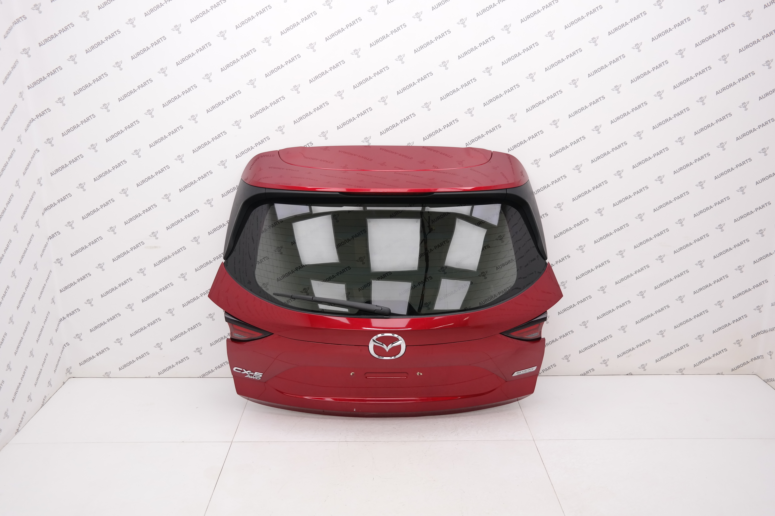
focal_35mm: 33
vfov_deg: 40.0
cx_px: 388
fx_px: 710
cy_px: 258
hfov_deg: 57.2
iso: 200
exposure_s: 1/80
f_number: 4
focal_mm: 22
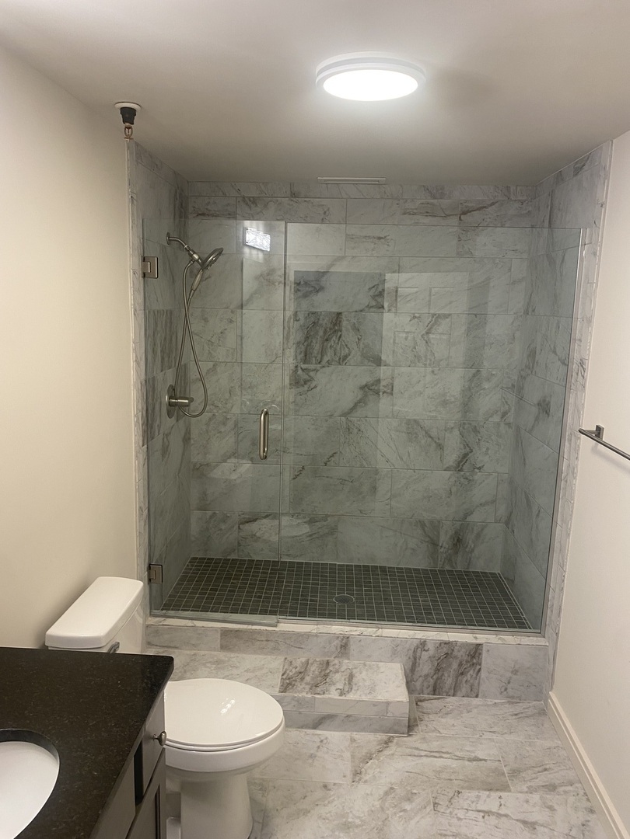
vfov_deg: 67.3
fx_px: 631
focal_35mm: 26
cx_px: 315
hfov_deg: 53.1
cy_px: 420
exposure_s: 1/60
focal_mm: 4.25
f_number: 1.8
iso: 80
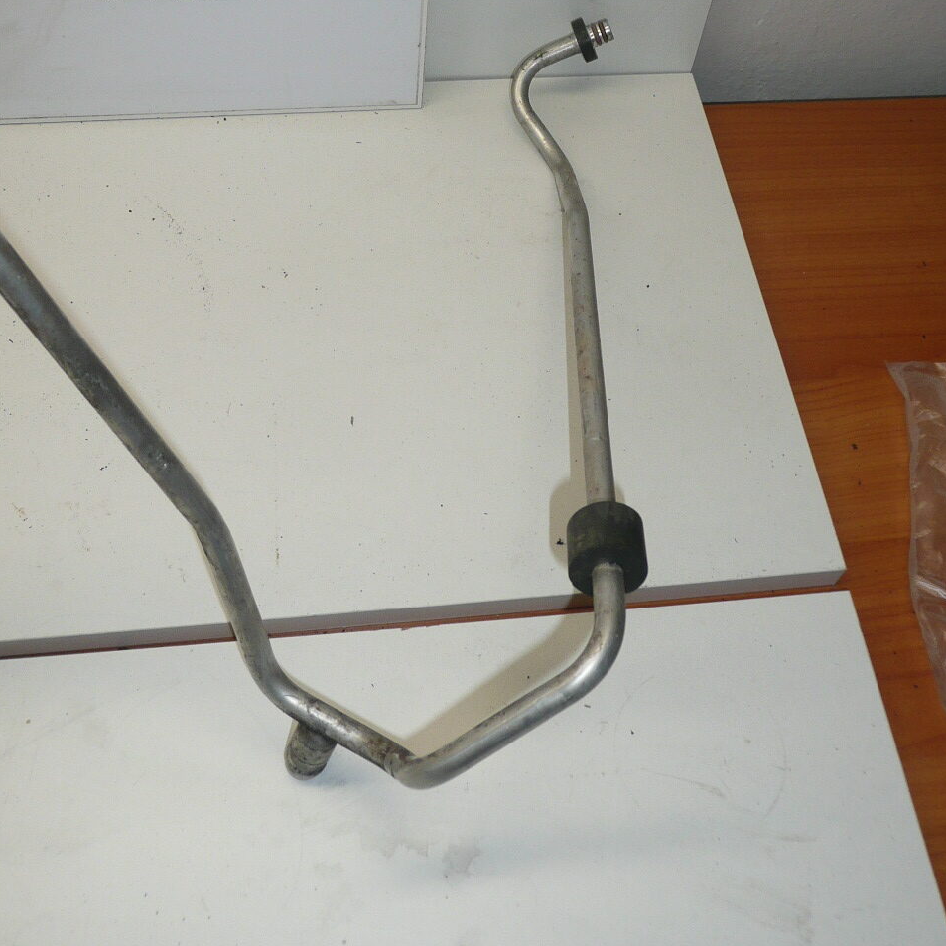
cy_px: 367
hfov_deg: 43.9
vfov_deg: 43.6
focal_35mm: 38
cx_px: 473
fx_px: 1175
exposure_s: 1/125
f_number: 3.3
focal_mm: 4.6
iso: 100
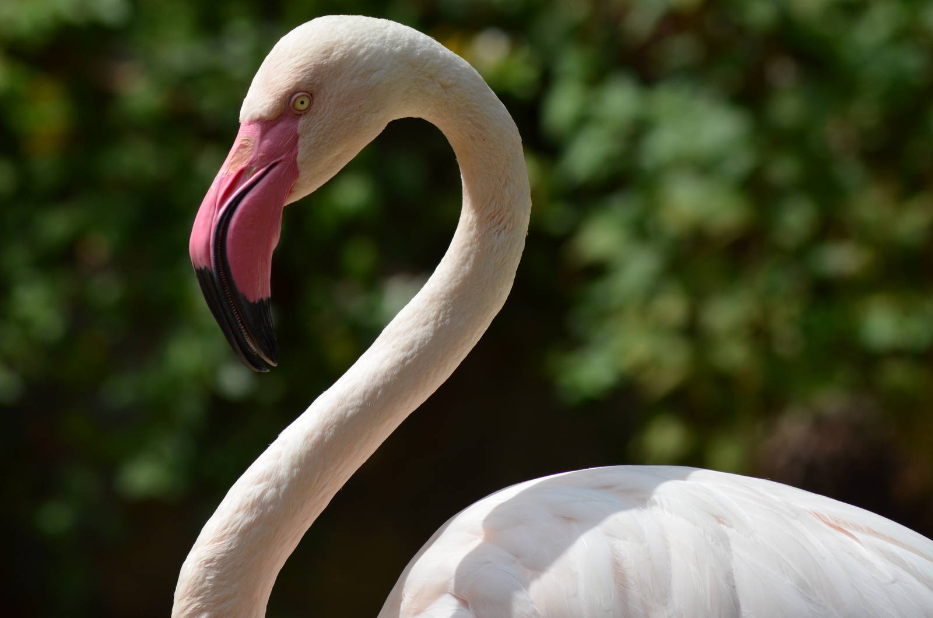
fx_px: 8147
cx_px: 466
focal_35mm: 315
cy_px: 309
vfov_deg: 4.3
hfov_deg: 6.6
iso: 400
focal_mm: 210
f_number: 7.1
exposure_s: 1/2000
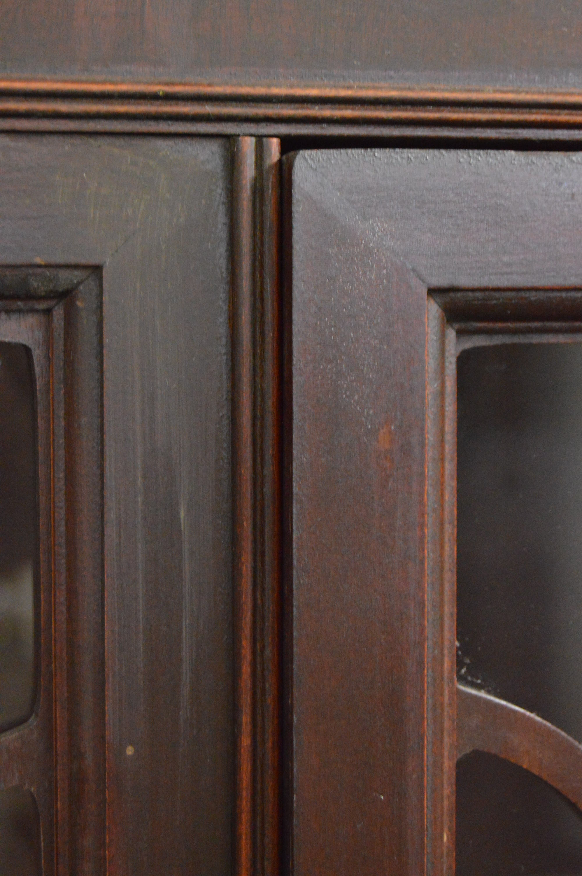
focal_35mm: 82
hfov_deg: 16.5
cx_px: 291
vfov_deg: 24.6
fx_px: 2004
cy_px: 438
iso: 6400
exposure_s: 1/30
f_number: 5.6
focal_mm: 55
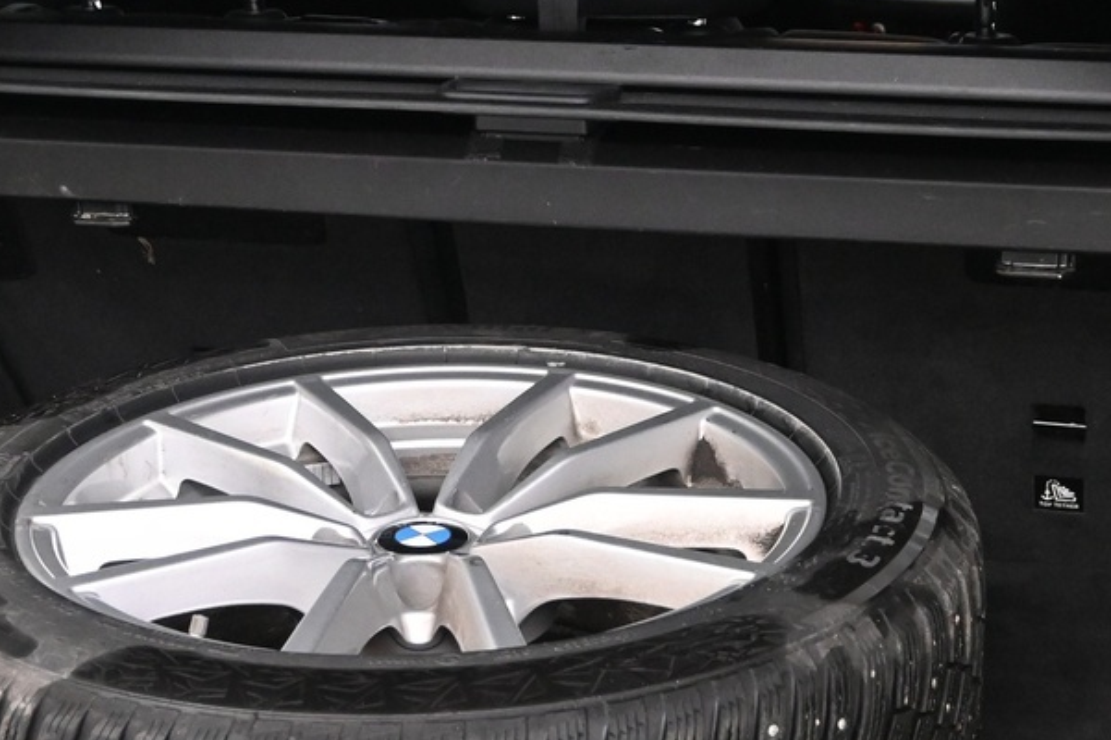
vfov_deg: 15.3
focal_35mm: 89
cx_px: 479
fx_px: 2745
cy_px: 572
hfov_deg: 22.9
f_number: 4
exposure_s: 1/60
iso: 2500
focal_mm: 22
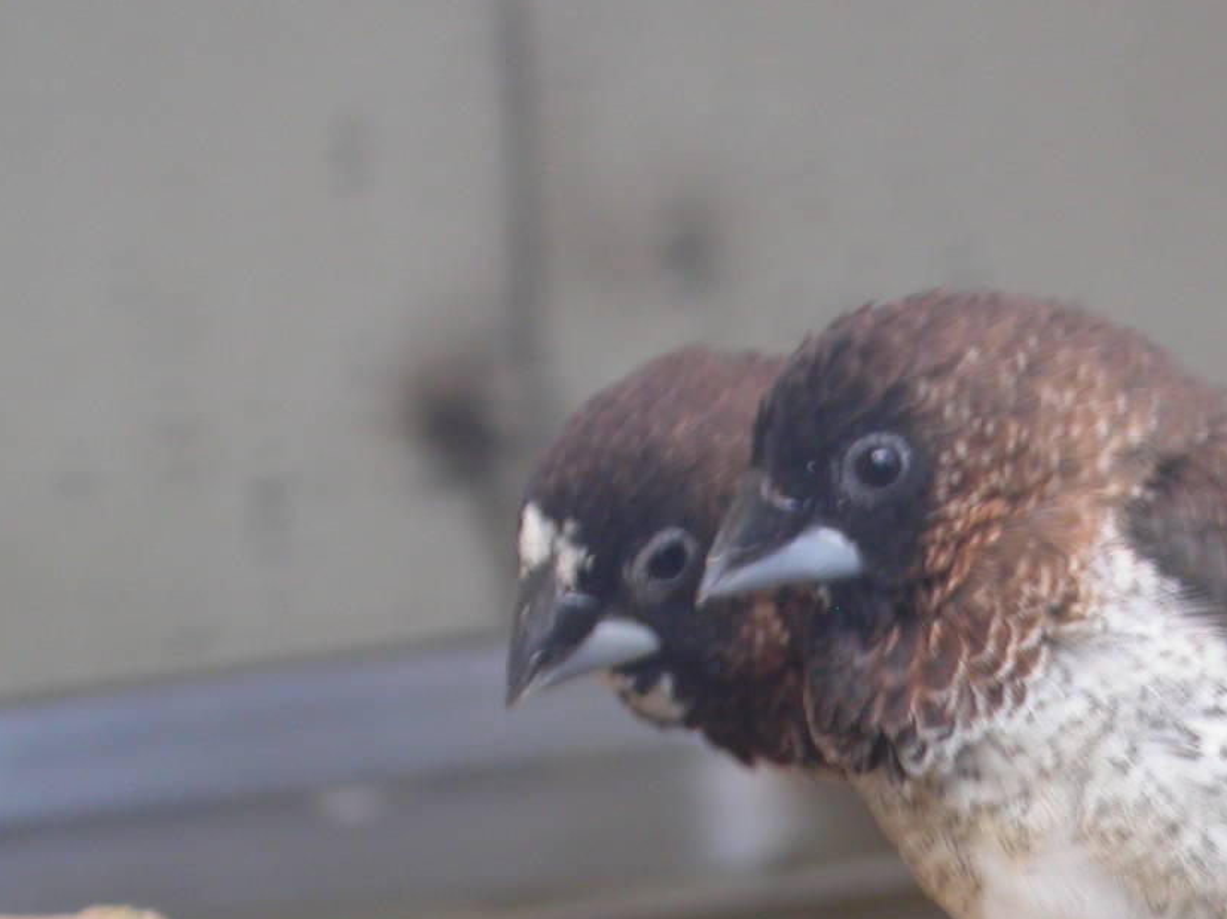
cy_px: 697
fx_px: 10381
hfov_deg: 6.8
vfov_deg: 5.1
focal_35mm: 293
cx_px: 1065
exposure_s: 1/12.9
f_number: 5
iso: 100
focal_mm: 31.3
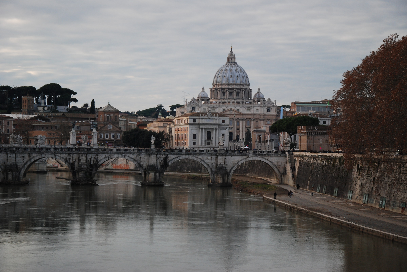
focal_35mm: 99
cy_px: 136
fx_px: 1120
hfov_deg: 20.6
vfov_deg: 13.9
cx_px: 204
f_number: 7.1
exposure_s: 1/800
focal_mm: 66
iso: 400
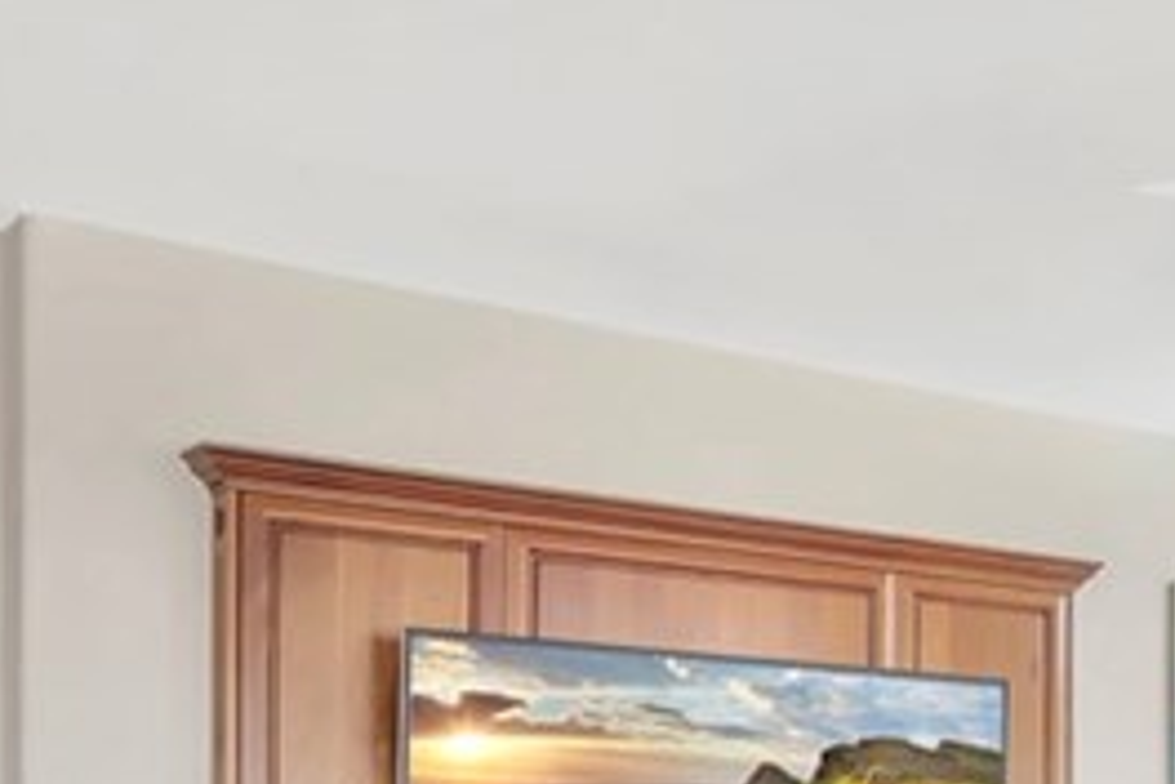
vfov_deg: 20.3
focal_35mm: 62
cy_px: 971
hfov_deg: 26.7
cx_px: 1580
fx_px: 2023
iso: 100
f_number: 5.6
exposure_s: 1/15
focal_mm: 16
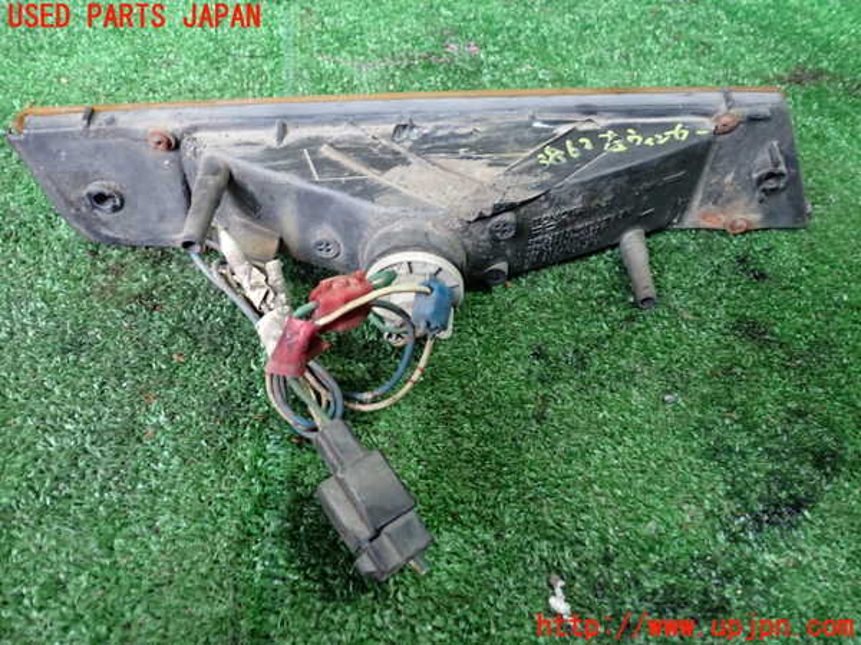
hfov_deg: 60.0
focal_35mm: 30
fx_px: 746
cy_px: 322
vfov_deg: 46.8
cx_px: 430
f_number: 2.3
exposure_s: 1/30
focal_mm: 5.4
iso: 800
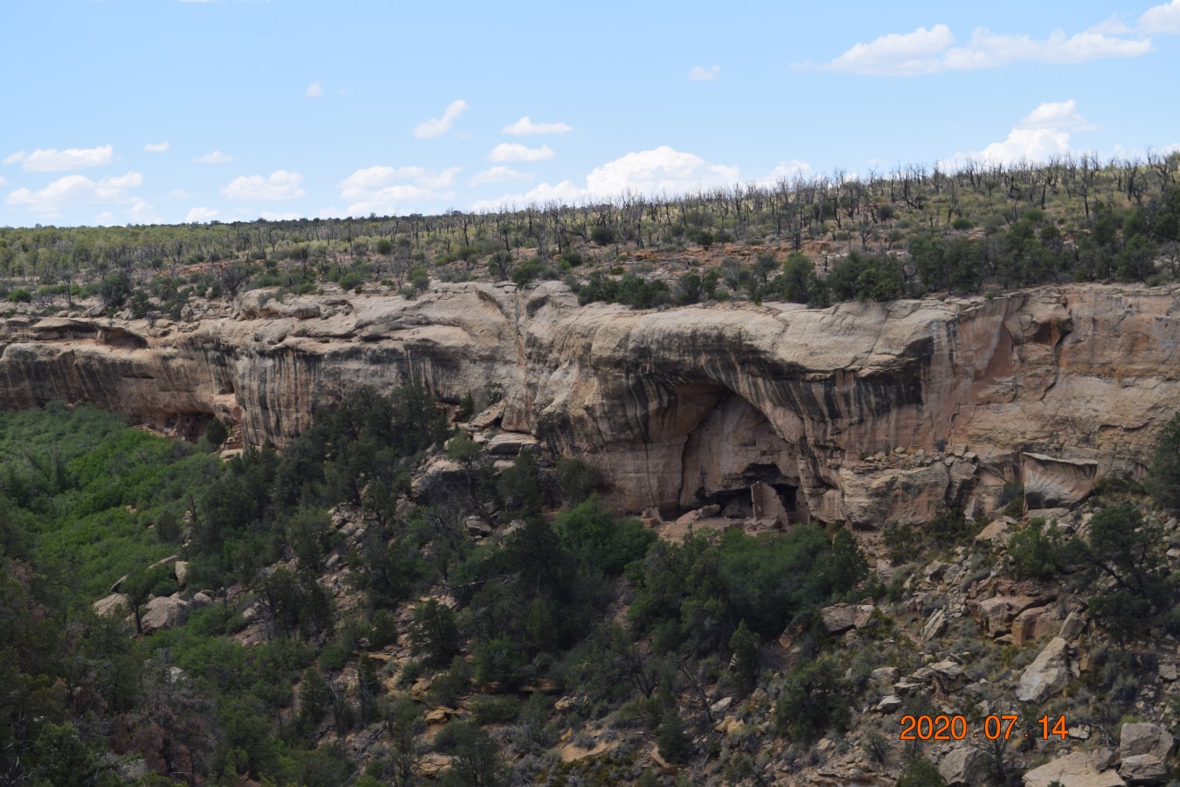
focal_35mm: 82
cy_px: 394
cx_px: 590
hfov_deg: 24.6
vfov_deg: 16.6
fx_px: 2704
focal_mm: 55
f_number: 8
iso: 100
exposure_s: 1/200
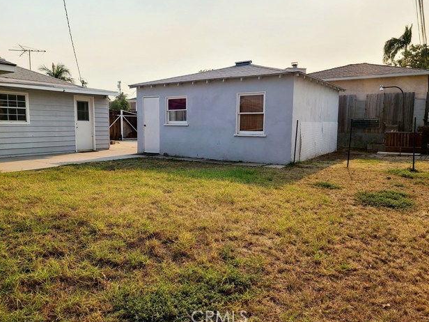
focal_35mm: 27
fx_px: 335
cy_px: 160
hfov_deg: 65.3
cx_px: 212
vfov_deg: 51.4
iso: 40
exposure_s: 1/2133
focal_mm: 5.4
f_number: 1.8
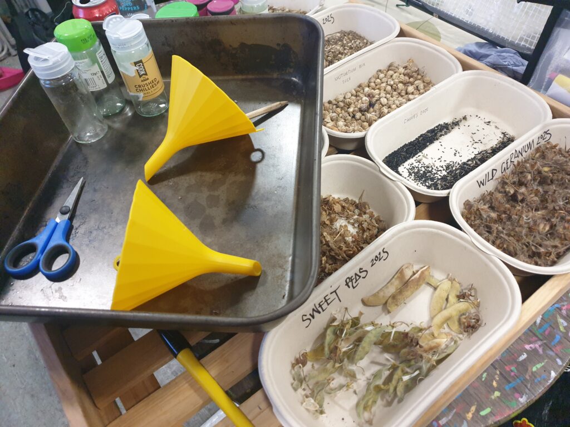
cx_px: 285
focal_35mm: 26
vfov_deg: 53.1
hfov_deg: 67.3
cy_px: 214
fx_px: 428
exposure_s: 1/50
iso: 320
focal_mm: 4.3
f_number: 1.5
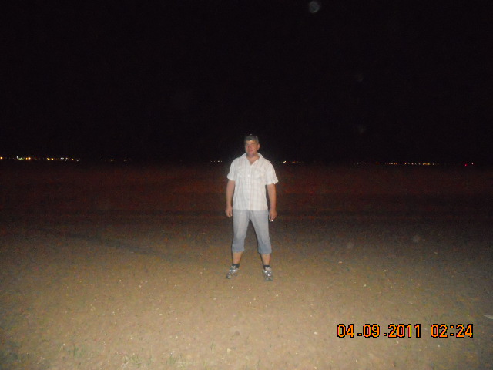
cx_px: 246
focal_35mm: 27
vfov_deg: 51.4
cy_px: 185
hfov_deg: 65.3
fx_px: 385
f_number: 3.2
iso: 1600
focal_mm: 4.9
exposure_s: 1/25
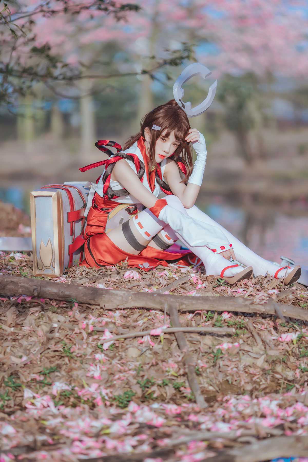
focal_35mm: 135
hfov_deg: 10.2
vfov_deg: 15.2
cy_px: 231
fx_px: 1732
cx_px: 154
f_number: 2
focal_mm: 135
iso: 160
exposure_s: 1/1600
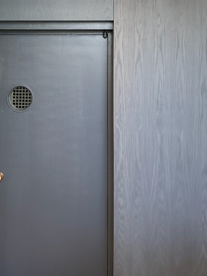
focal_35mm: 39
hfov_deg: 36.5
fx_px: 311
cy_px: 53
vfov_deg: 45.3
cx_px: 71
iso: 160
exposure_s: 1/120
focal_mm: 6.86
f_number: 1.78
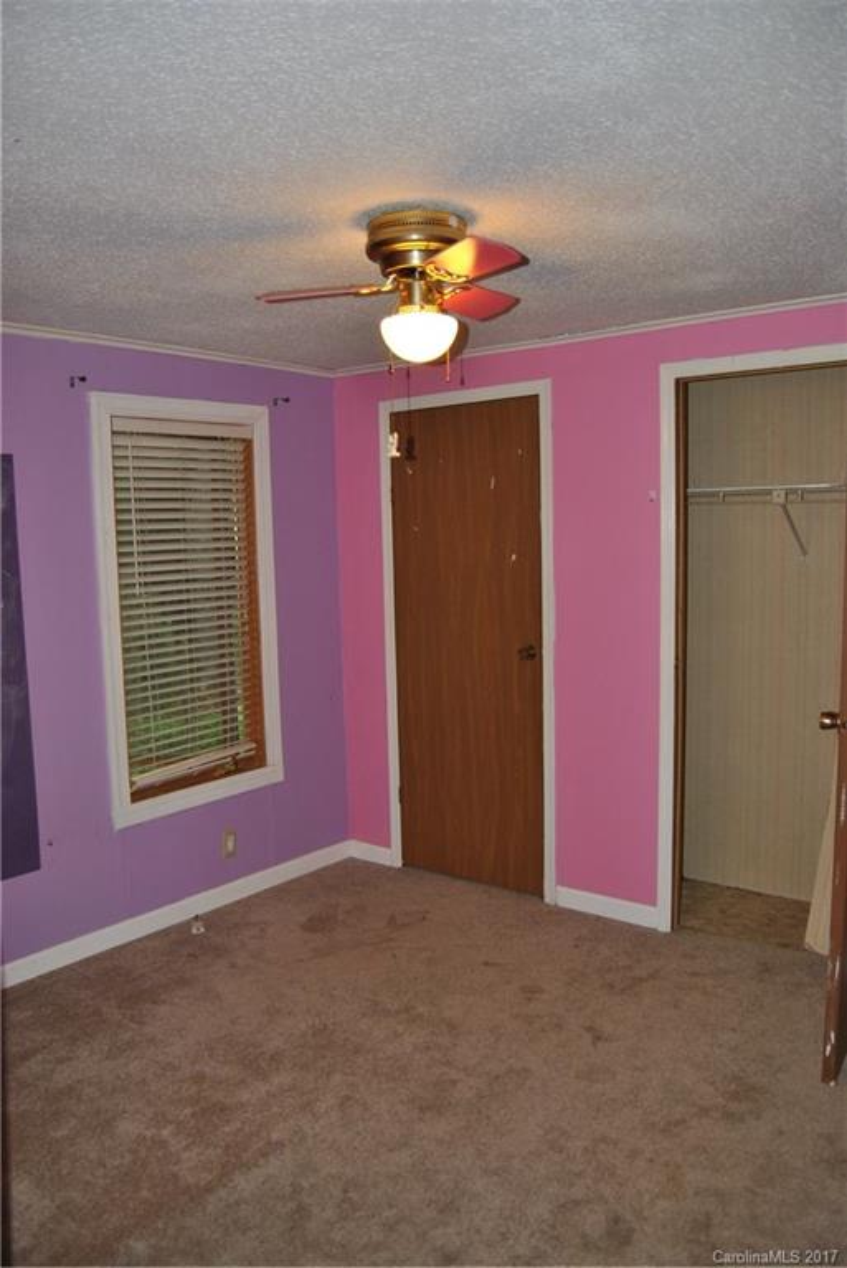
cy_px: 634
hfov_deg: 48.0
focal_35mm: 27
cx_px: 424
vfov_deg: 67.4
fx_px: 952
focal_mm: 18
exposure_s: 1/60
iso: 200
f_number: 3.5
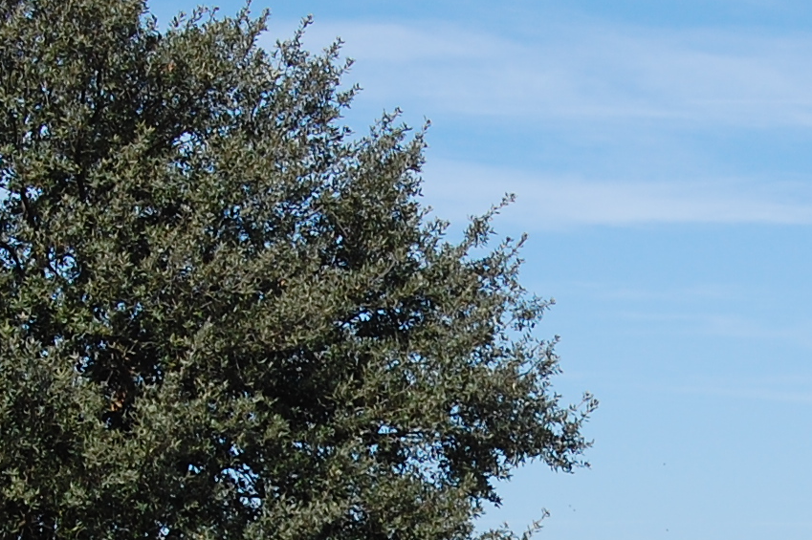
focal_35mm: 170
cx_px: 495
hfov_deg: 12.1
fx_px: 3832
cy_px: 645
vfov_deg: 8.0
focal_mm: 32
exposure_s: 1/250
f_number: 10
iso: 250
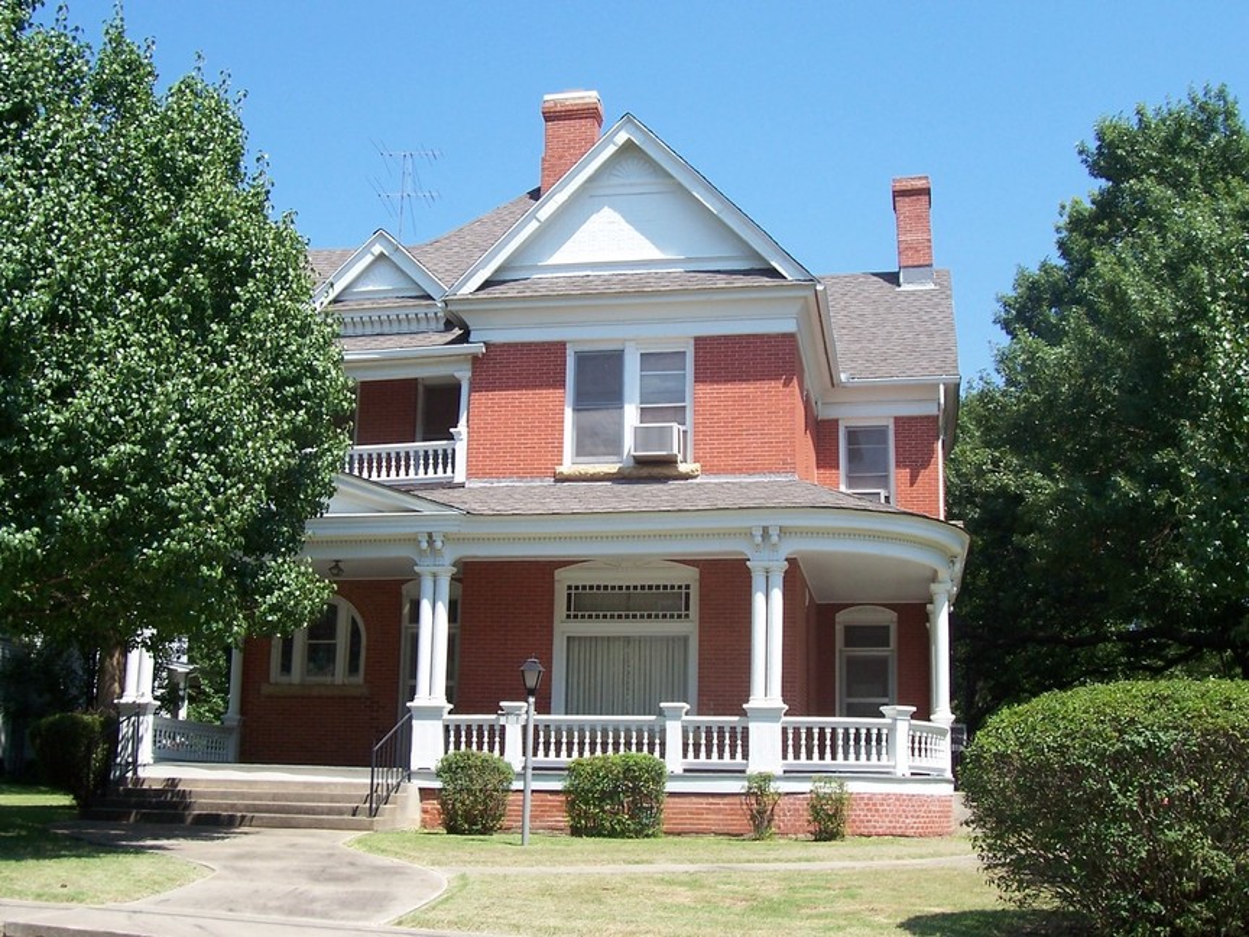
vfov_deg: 34.3
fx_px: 1515
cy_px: 468
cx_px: 624
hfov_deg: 44.8
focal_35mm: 42
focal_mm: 7
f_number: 5.6
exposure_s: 1/250
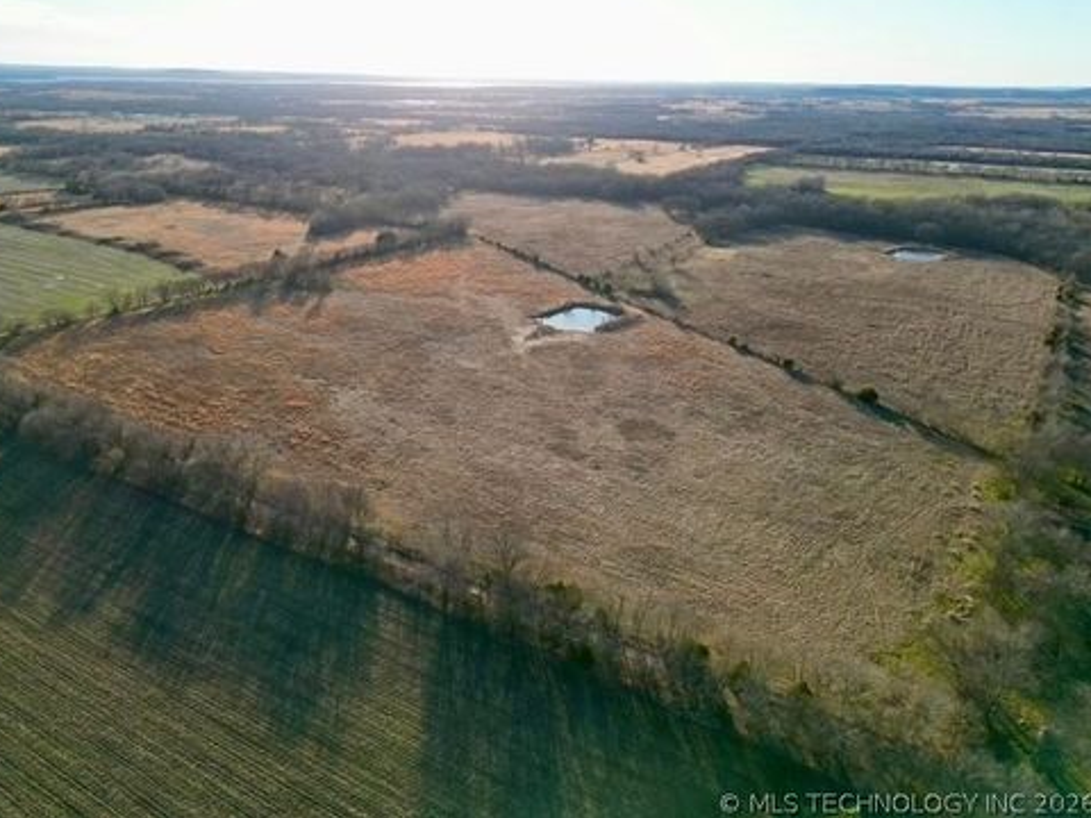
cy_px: 397
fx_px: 788
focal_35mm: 25
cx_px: 534
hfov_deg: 69.4
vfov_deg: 54.9
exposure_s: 1/2000
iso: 140
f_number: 1.7
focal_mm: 6.72
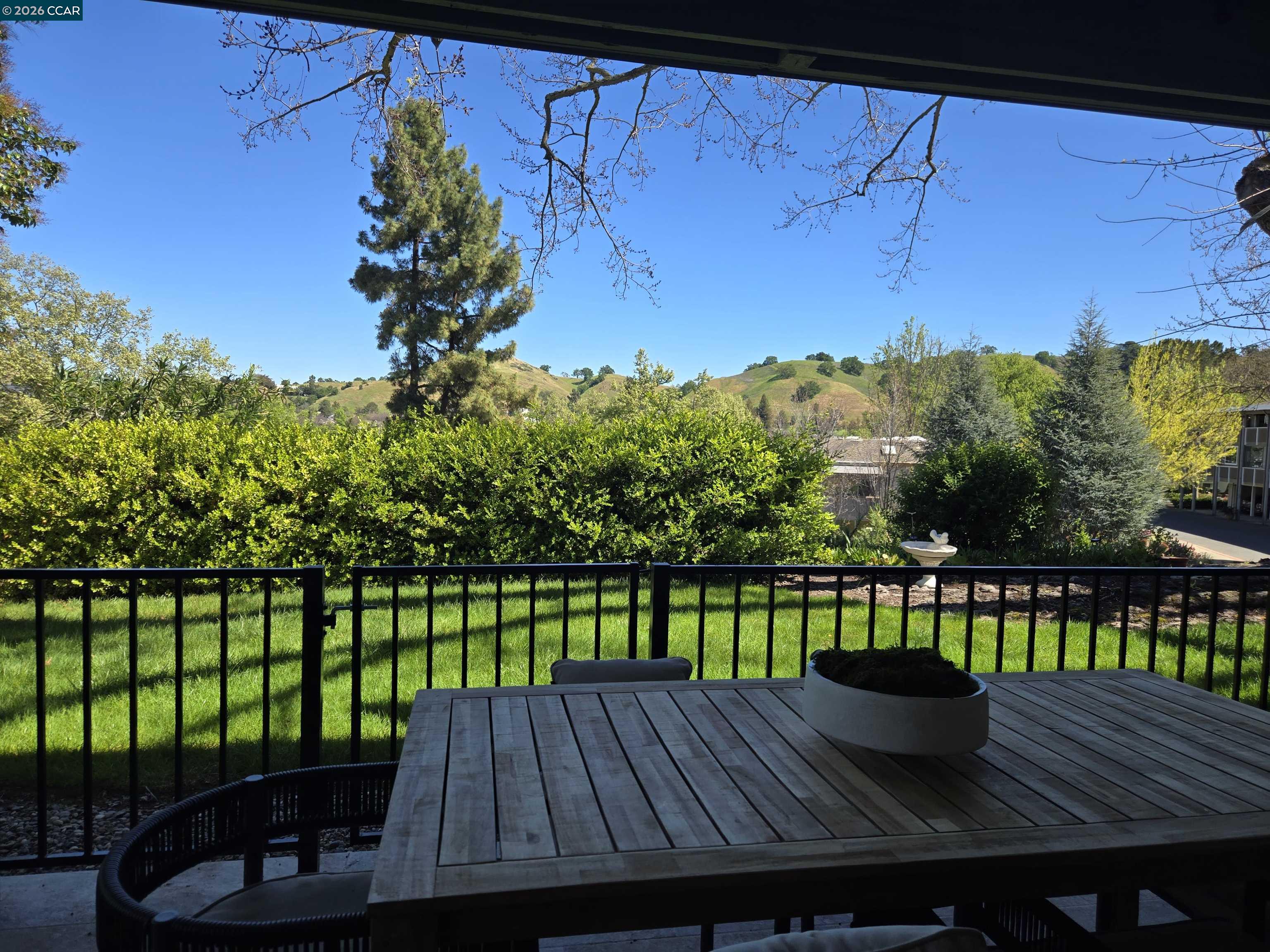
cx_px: 635
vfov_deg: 58.9
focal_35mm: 23
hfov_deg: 73.9
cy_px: 476
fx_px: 844
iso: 25
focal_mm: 5.4
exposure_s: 1/1016
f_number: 1.8
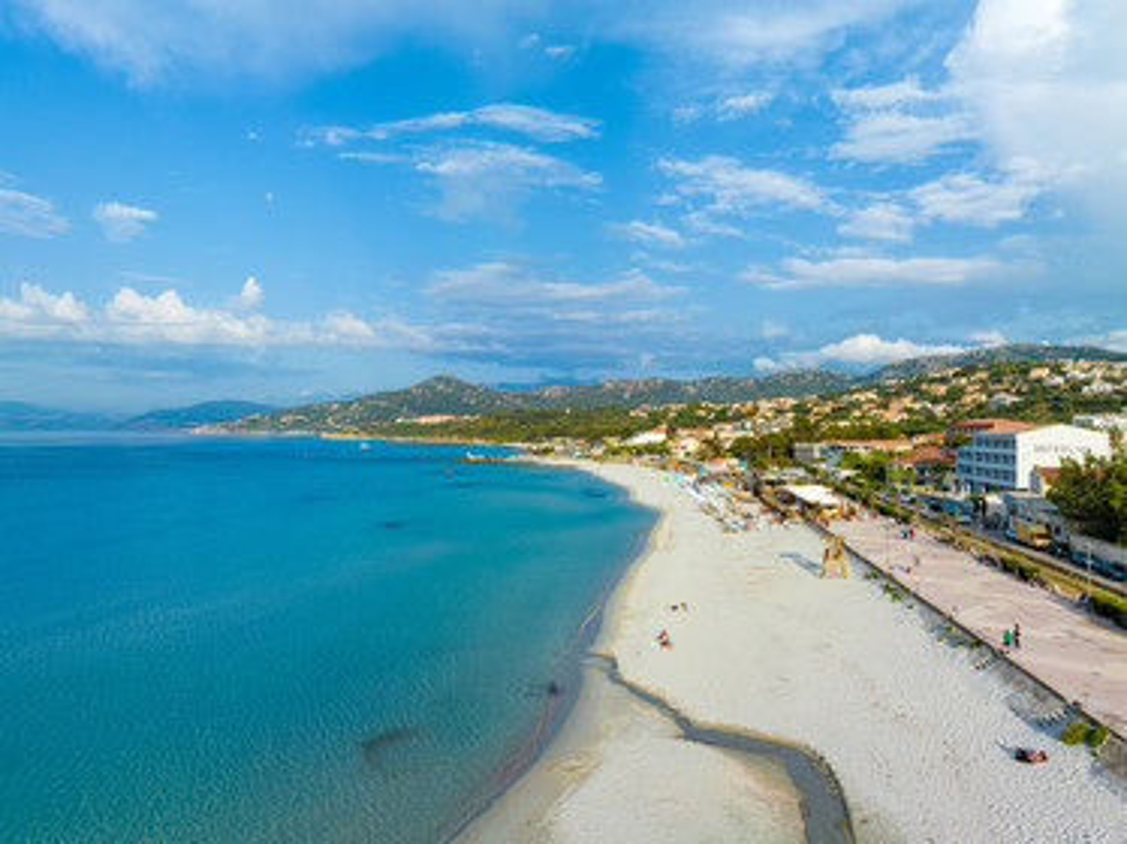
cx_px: 564
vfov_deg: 56.8
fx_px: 781
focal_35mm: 24
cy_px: 422
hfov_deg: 71.6
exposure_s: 1/100
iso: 100
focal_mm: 12.3
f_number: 11
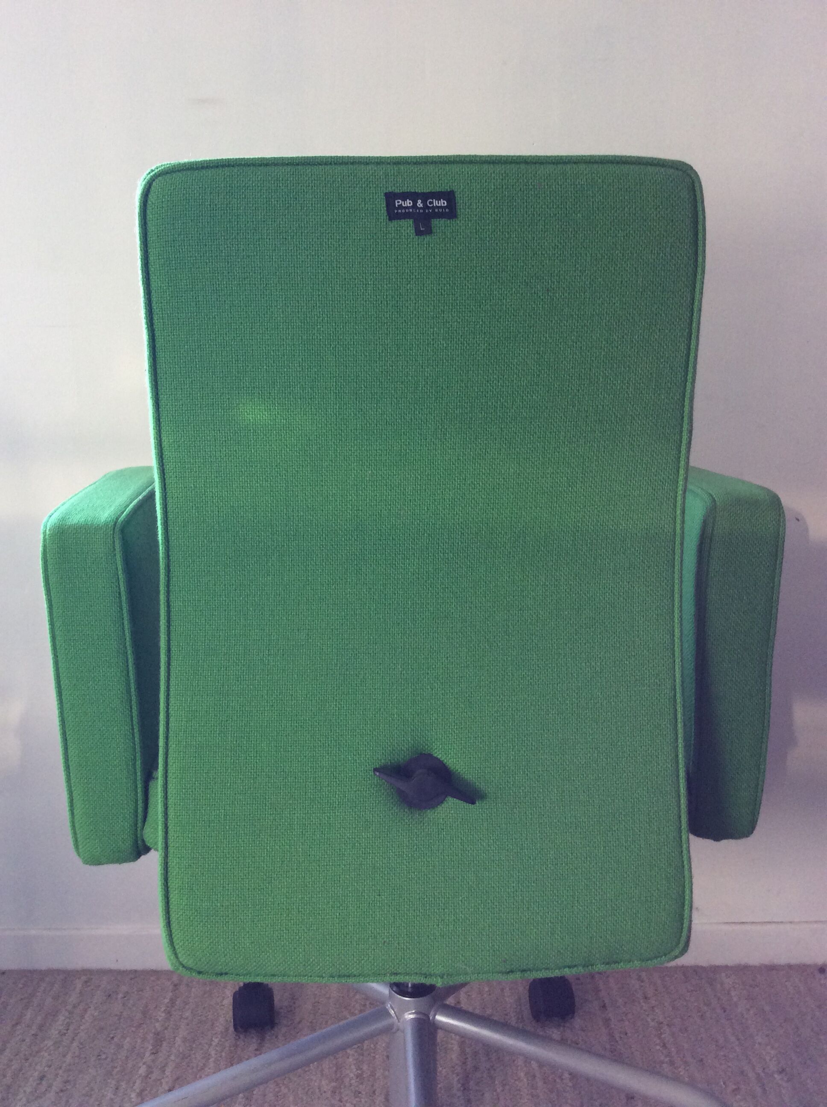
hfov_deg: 44.1
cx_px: 414
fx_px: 1022
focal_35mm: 32
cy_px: 554
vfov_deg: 56.9
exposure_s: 1/25
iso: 64
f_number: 2.4
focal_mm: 3.3
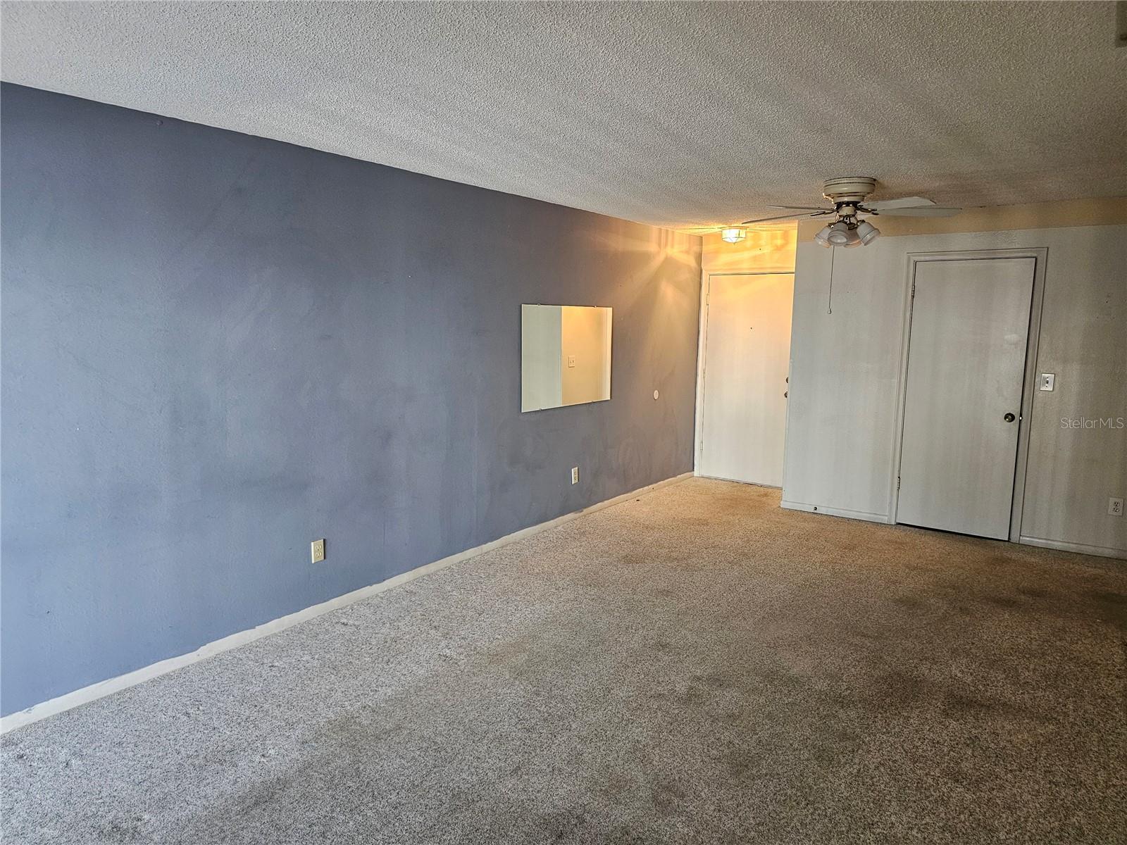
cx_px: 564
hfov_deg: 73.9
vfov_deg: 58.9
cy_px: 422
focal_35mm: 23
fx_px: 749
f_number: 1.7
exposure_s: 1/120
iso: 640
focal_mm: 6.3
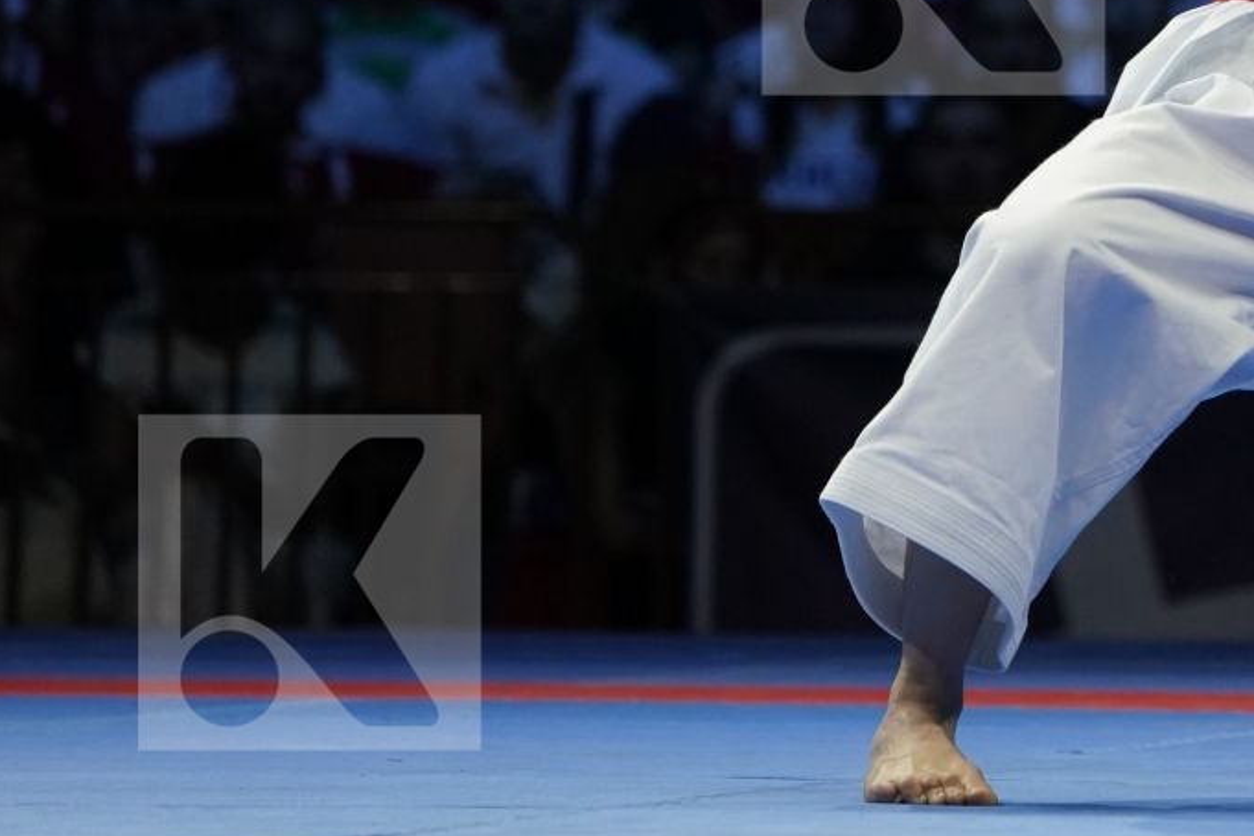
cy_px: -72
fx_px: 16301
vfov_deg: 2.9
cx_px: 1558
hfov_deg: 4.4
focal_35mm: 468
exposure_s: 1/500
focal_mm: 177
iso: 2000
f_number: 5.6
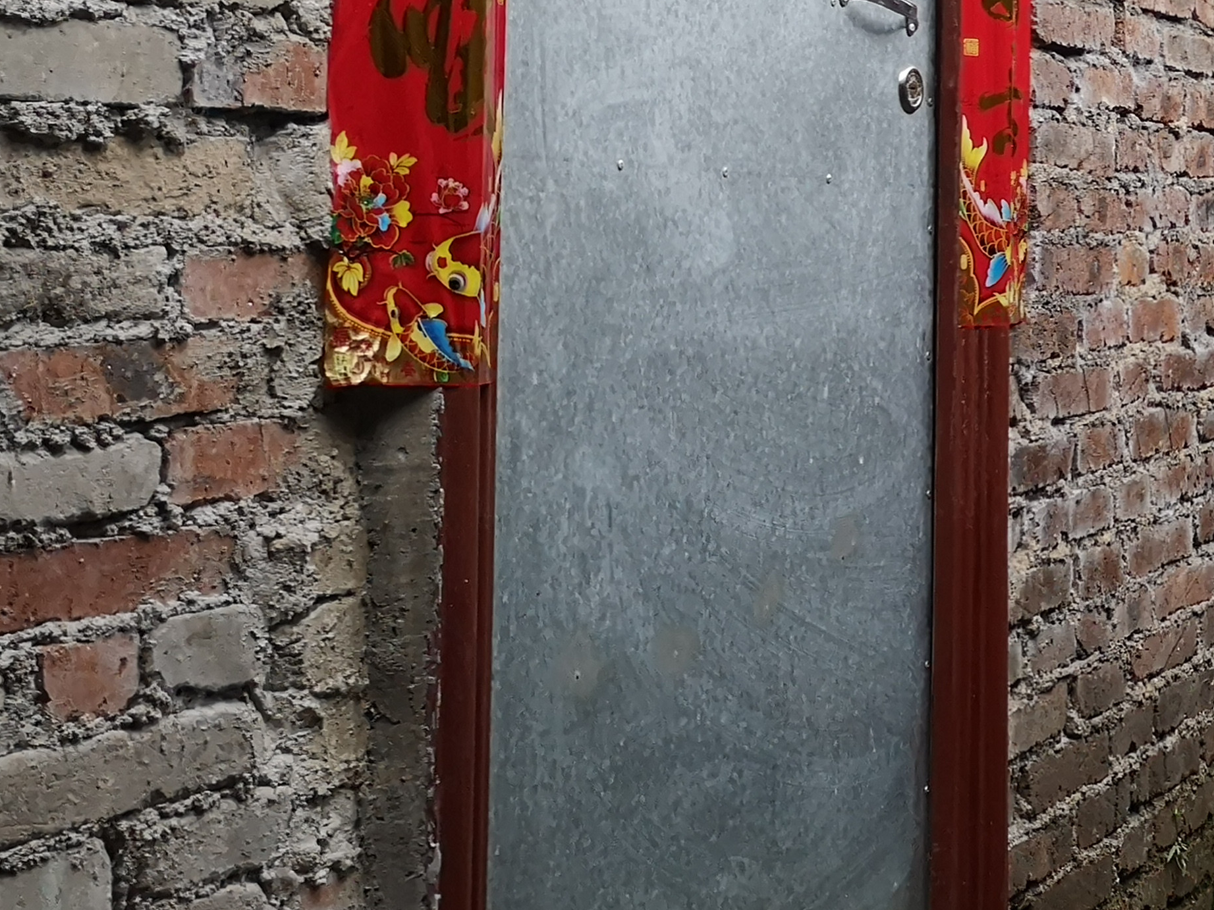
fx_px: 2630
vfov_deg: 19.3
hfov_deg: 22.8
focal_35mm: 75
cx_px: 1630
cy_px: 91
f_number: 1.8
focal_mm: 3.95
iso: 125
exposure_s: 1/50
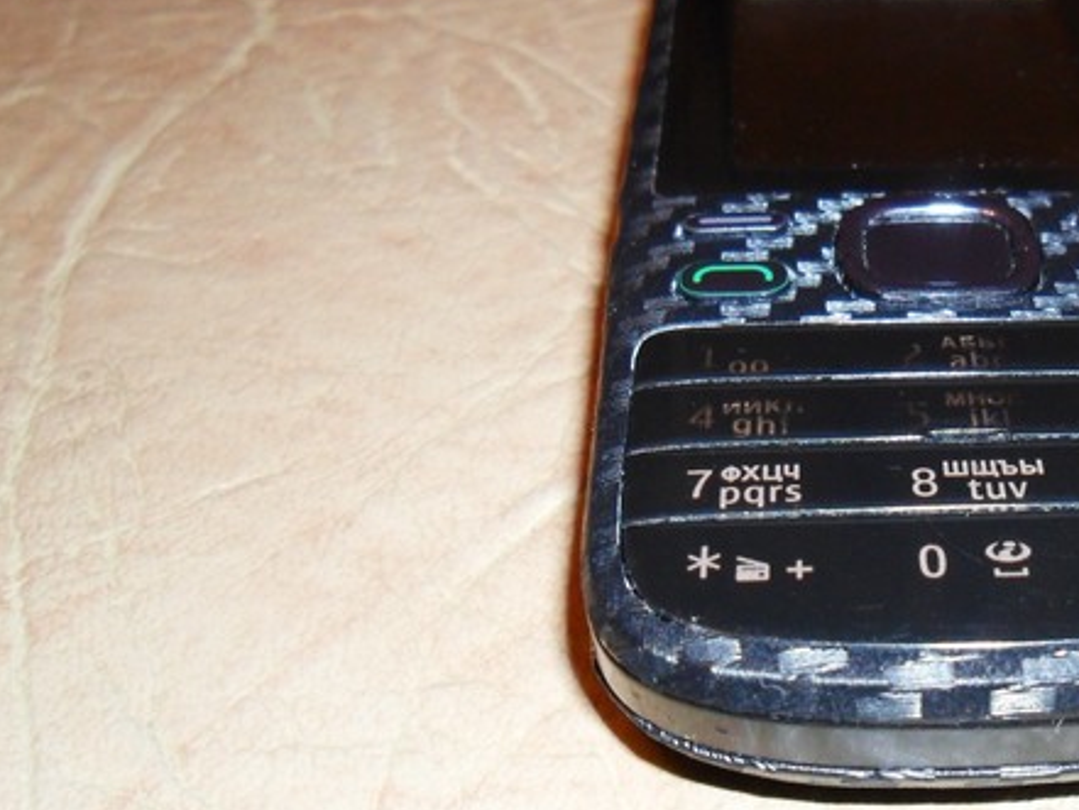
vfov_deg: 29.6
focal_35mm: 49
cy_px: 467
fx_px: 1528
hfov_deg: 36.9
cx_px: 930
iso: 200
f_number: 3.5
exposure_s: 1/45
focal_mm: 4.9
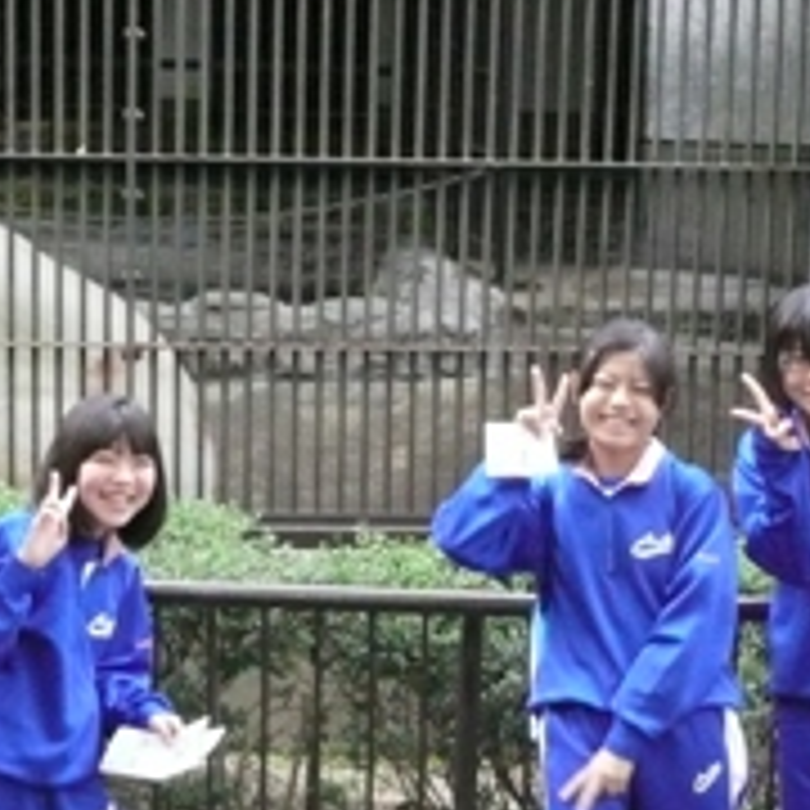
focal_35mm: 99
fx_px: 2621
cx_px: 504
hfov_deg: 17.5
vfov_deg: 17.5
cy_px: 594
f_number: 4.1
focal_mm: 7.3
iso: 800
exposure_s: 1/125
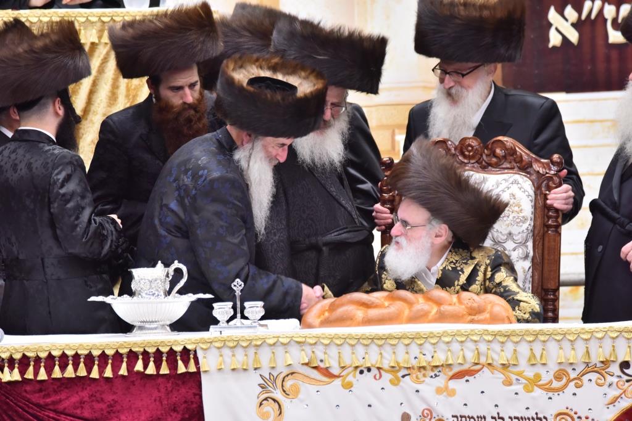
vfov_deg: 3.3
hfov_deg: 4.9
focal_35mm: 420
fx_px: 7374
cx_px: 316
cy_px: 210
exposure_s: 1/160
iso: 2000
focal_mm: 420
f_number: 6
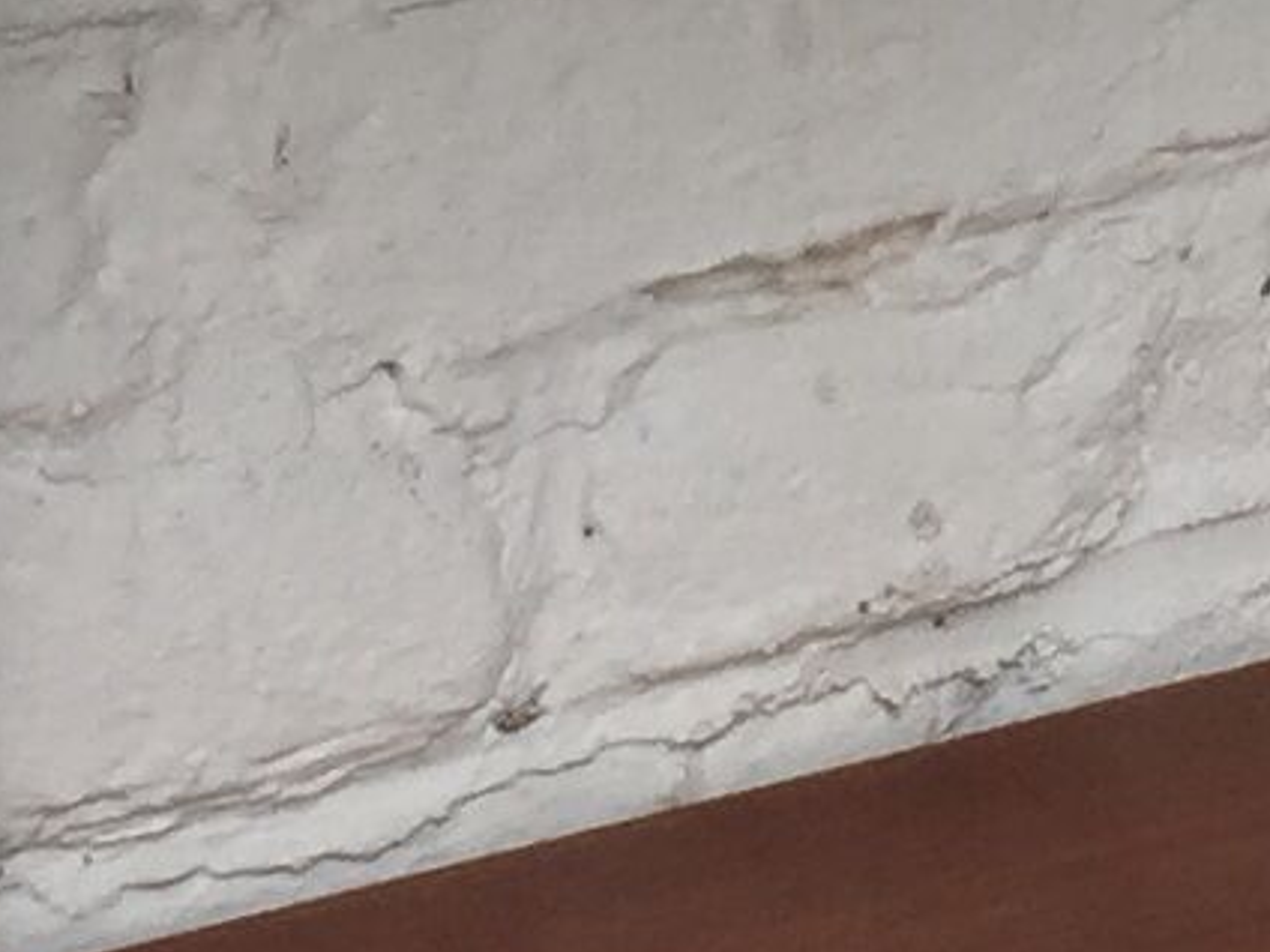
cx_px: 1276
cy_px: -862
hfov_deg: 8.8
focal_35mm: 223
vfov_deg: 6.5
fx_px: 8181
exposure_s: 1/476
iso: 32
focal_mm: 4.15
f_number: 2.2
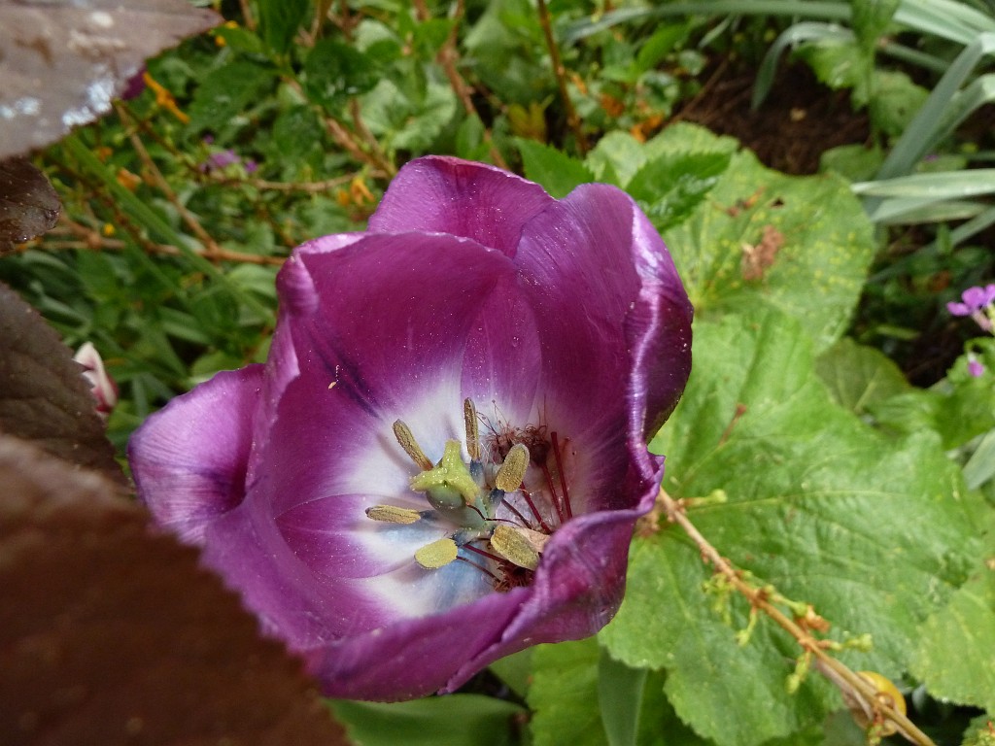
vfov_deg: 54.9
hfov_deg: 69.4
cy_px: 373
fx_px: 719
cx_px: 498
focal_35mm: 25
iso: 250
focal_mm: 4.1
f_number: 3.3
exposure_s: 1/30
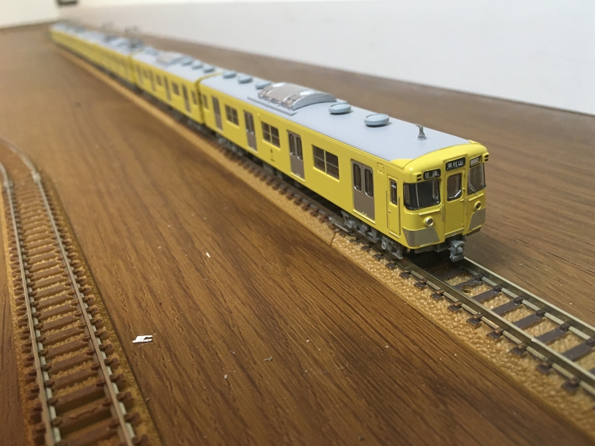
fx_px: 516
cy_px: 222
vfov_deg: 46.8
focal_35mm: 30
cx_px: 304
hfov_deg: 60.0
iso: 200
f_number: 2.2
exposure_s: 1/33
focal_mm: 4.15
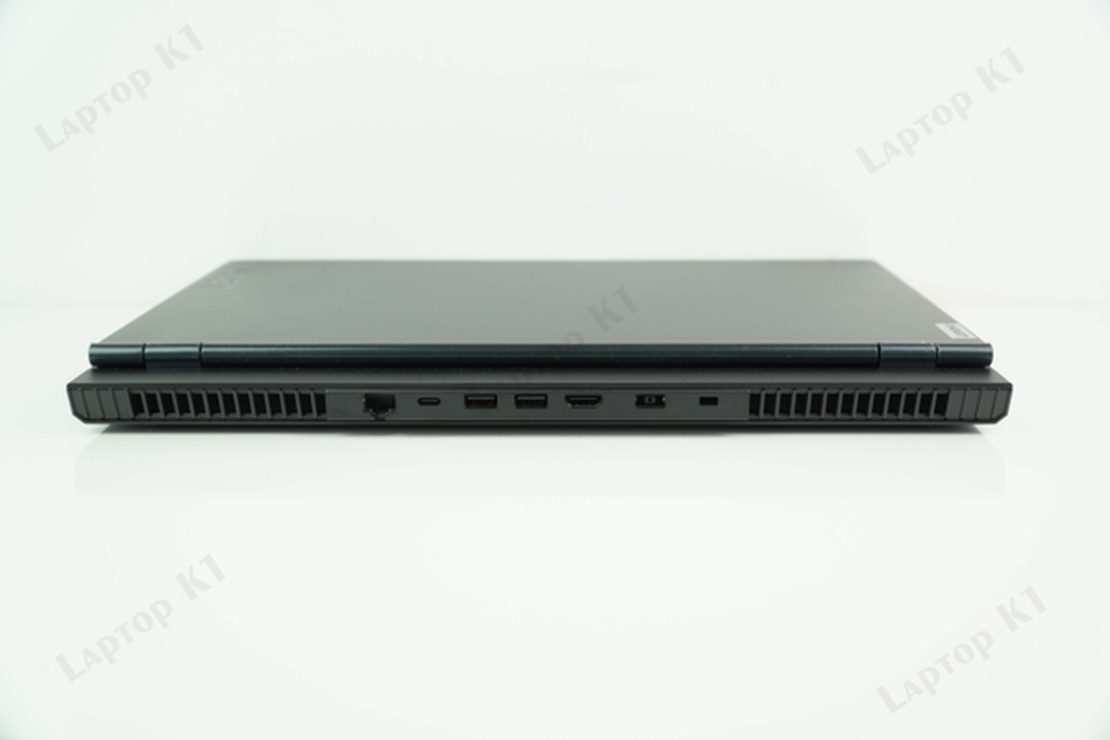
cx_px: 555
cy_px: 370
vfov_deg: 31.9
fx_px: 1295
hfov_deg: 46.4
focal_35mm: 42
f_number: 4
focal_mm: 28
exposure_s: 1/30
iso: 100
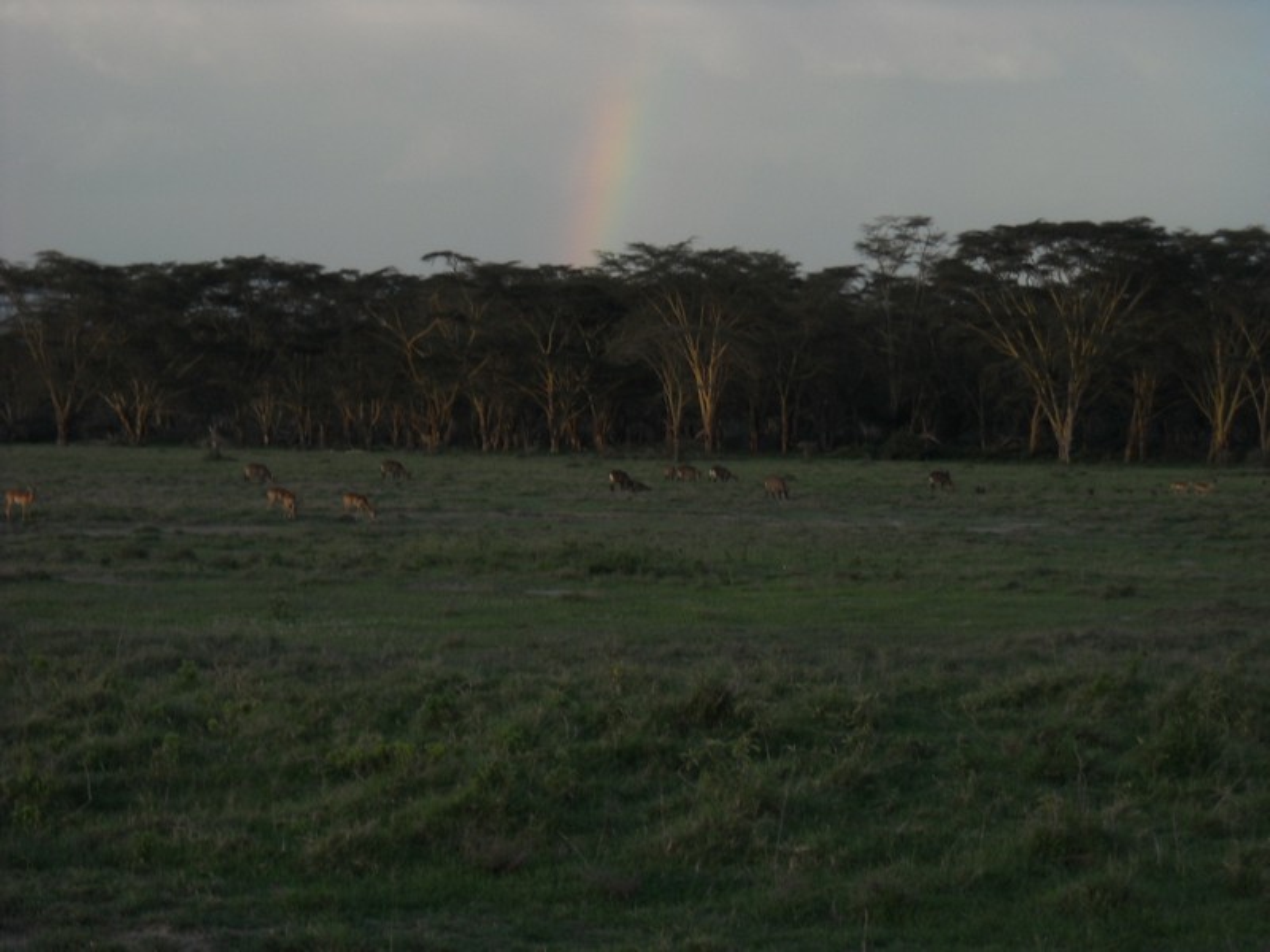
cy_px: 476
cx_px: 635
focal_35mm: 105
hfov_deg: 18.7
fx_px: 3852
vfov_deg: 14.1
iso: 67
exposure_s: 1/125
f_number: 4.7
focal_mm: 17.1
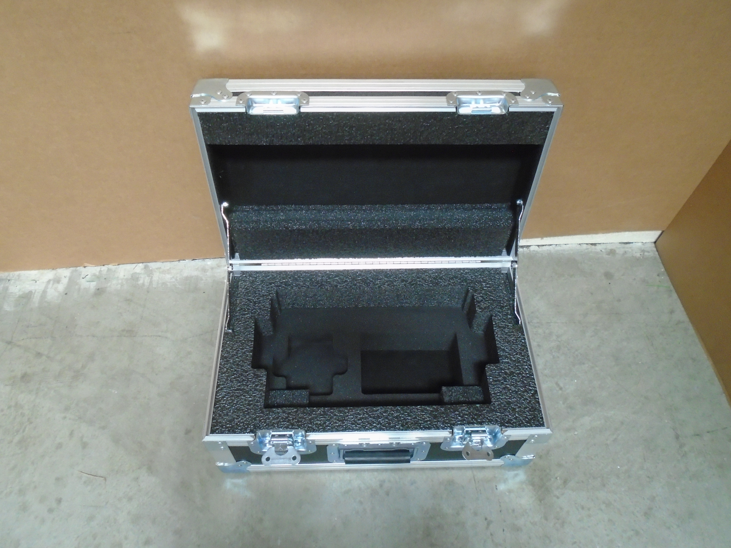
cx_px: 366
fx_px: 549
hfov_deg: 67.3
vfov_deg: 53.1
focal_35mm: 26
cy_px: 274
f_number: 3.2
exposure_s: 1/20
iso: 400
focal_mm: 4.6
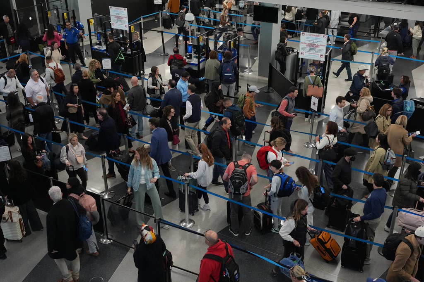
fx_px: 471
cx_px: 212
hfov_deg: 48.5
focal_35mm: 40
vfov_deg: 33.4
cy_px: 141
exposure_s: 1/500
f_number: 4
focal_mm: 40
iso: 4000
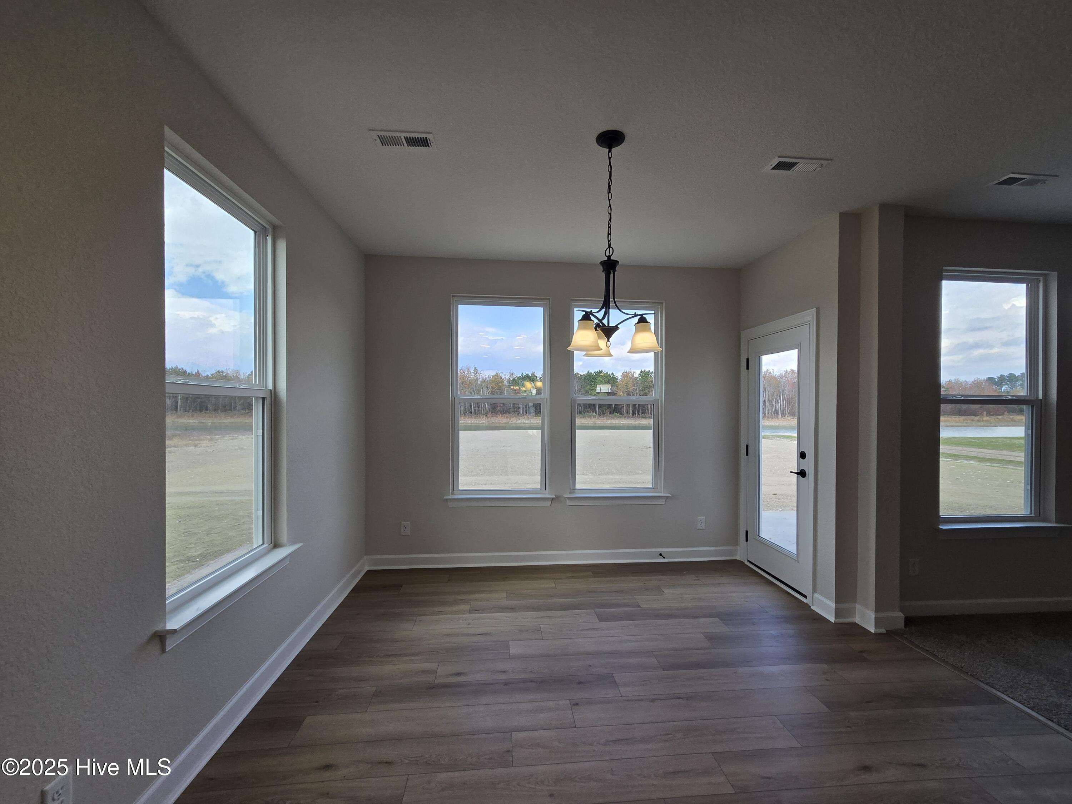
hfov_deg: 106.2
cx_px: 536
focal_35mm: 13
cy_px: 402
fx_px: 403
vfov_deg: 89.9
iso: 50
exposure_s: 1/271
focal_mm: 2.2
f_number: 2.2
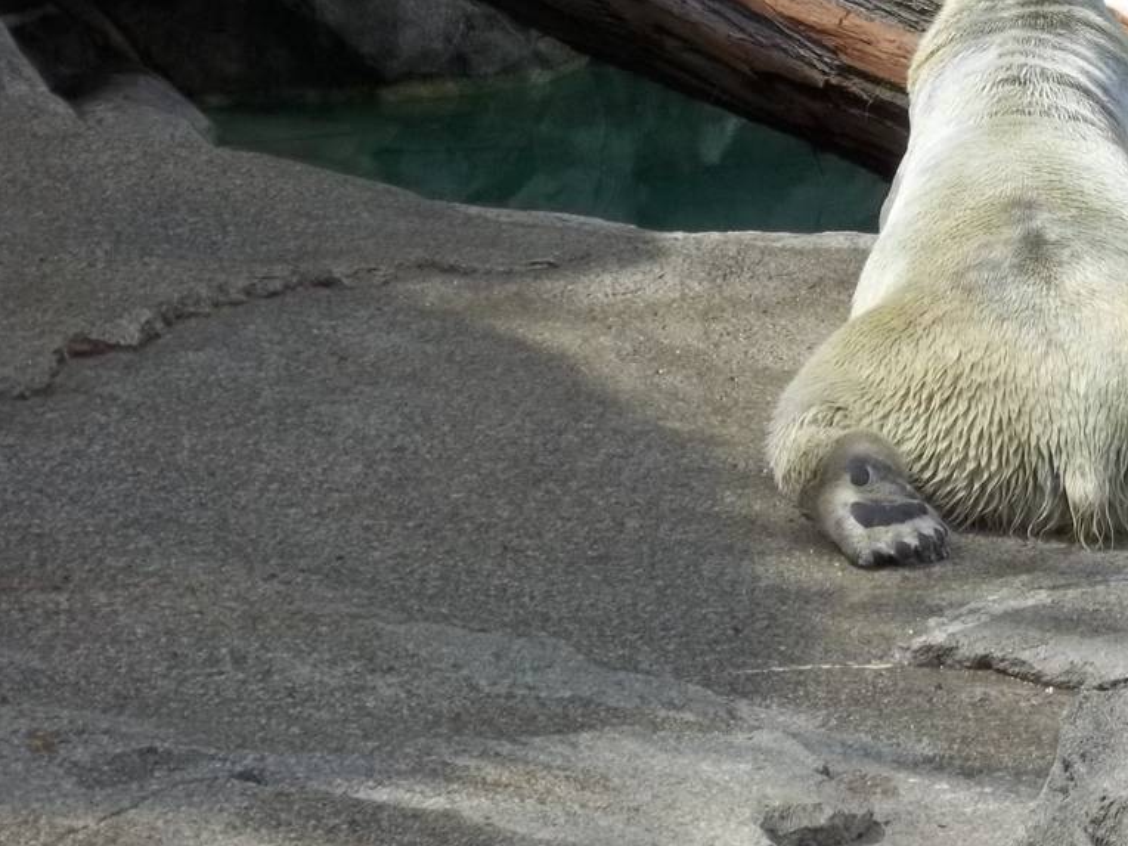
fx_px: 6550
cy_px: 152
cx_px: 846
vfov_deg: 7.4
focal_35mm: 201
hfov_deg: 9.8
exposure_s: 1/250
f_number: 5.2
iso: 64
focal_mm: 17.1
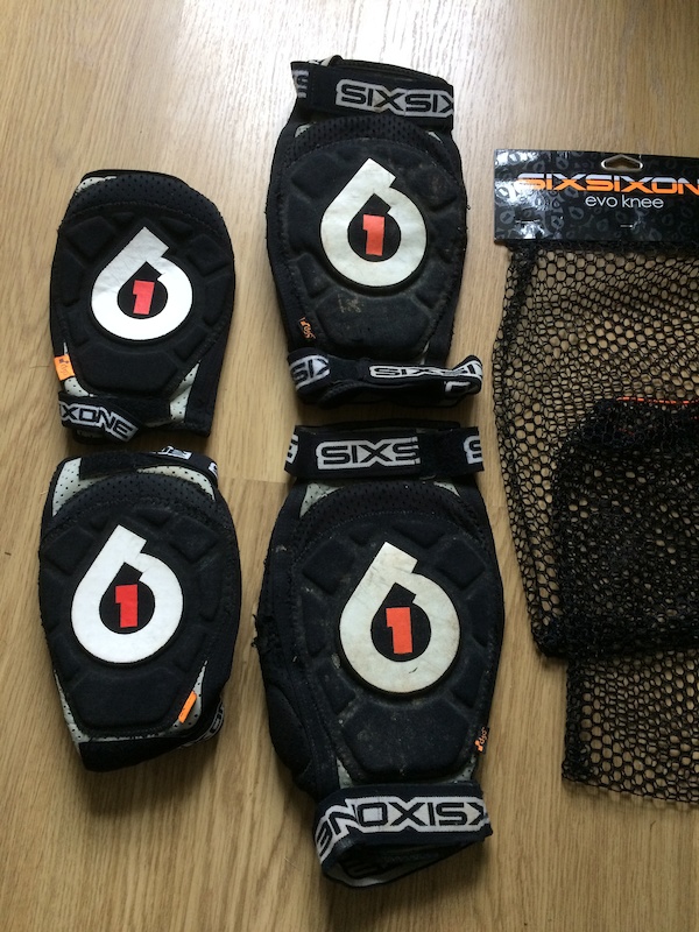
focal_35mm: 29
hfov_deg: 48.2
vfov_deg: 61.7
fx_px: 781
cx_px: 350
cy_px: 466
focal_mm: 4.15
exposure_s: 1/33
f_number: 2.2
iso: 250
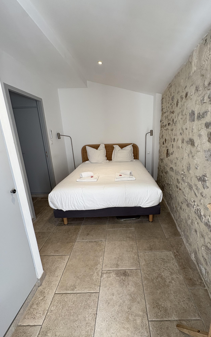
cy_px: 167
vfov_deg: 101.5
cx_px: 120
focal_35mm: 15
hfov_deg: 74.4
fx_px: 138
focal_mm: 2.22
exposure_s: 1/100
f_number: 2.2
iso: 125
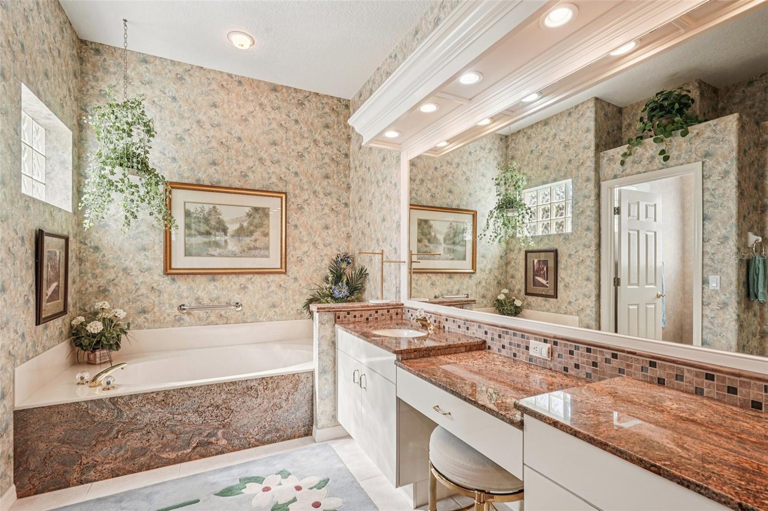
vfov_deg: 73.7
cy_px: 256
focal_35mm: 16
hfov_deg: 96.7
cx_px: 384
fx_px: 341
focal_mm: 16
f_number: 8
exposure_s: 1/50
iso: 400
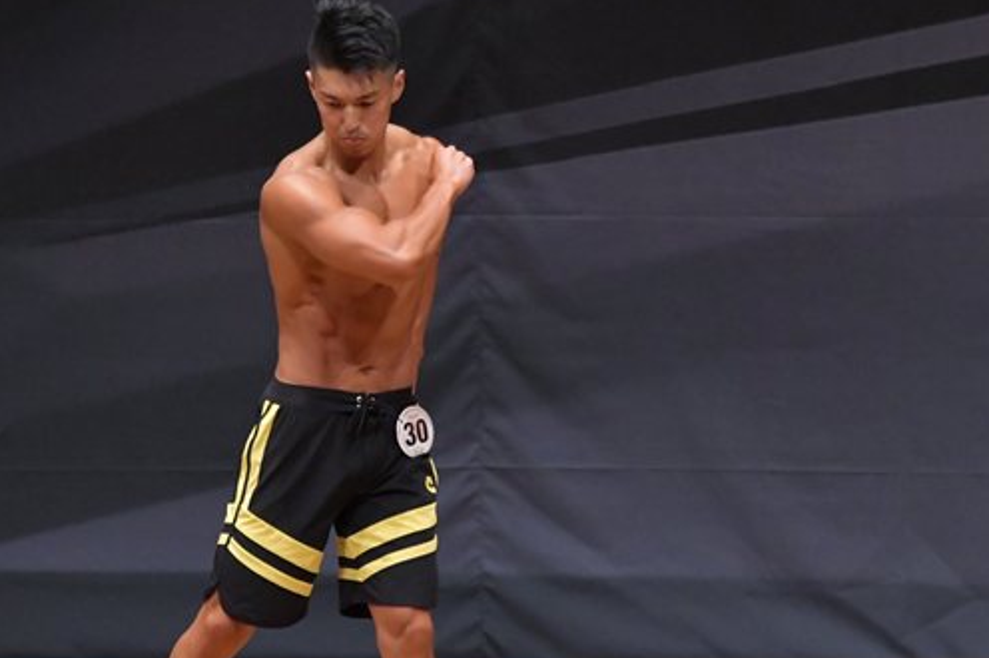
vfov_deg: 3.1
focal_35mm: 445
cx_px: 286
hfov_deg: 4.6
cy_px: 397
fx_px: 12217
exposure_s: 1/400
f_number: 5.6
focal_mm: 190
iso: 6400
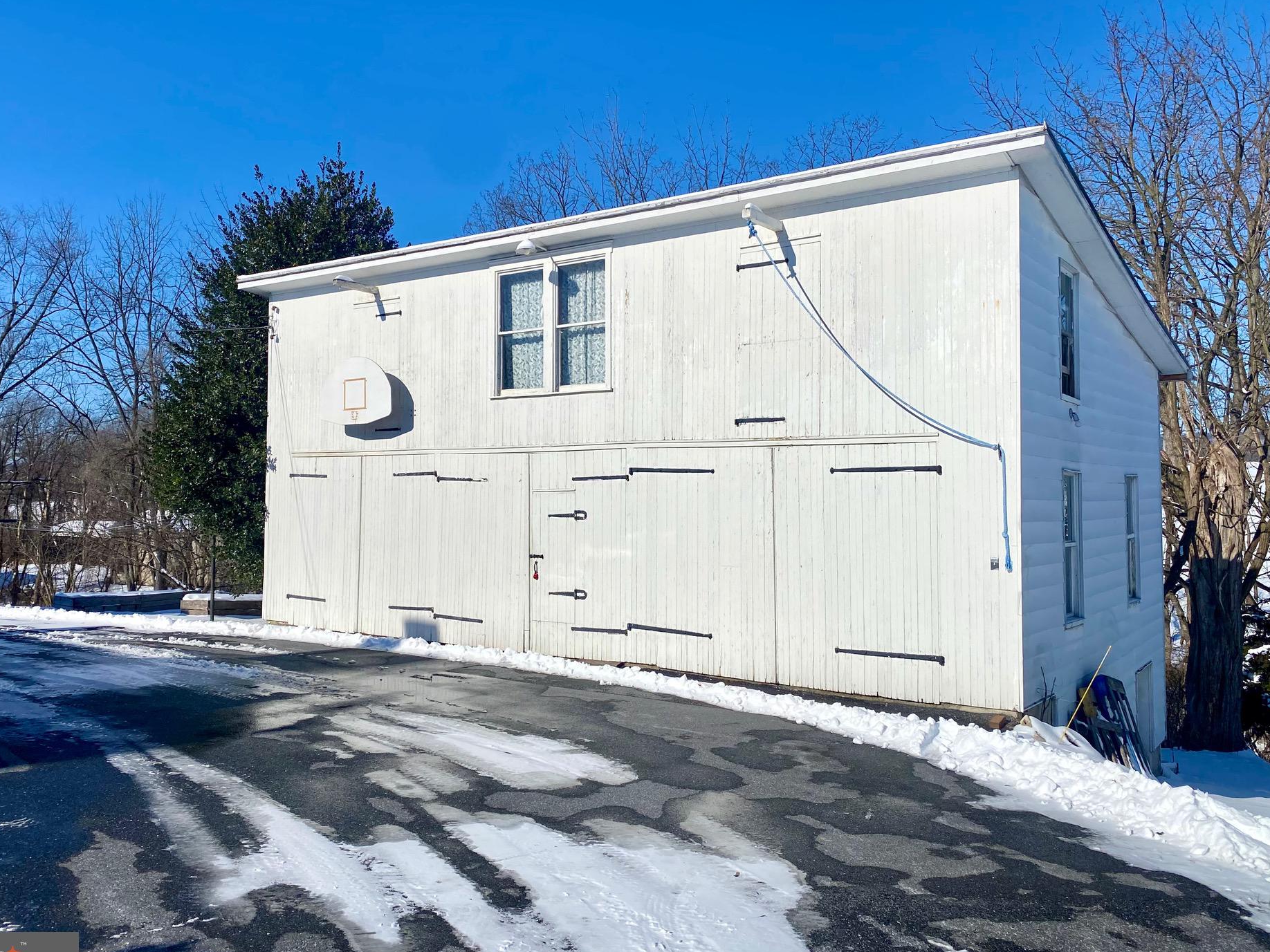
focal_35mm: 29
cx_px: 614
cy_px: 458
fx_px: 1064
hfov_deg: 61.6
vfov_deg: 48.2
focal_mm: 4.25
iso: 32
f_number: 1.8
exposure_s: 1/11494
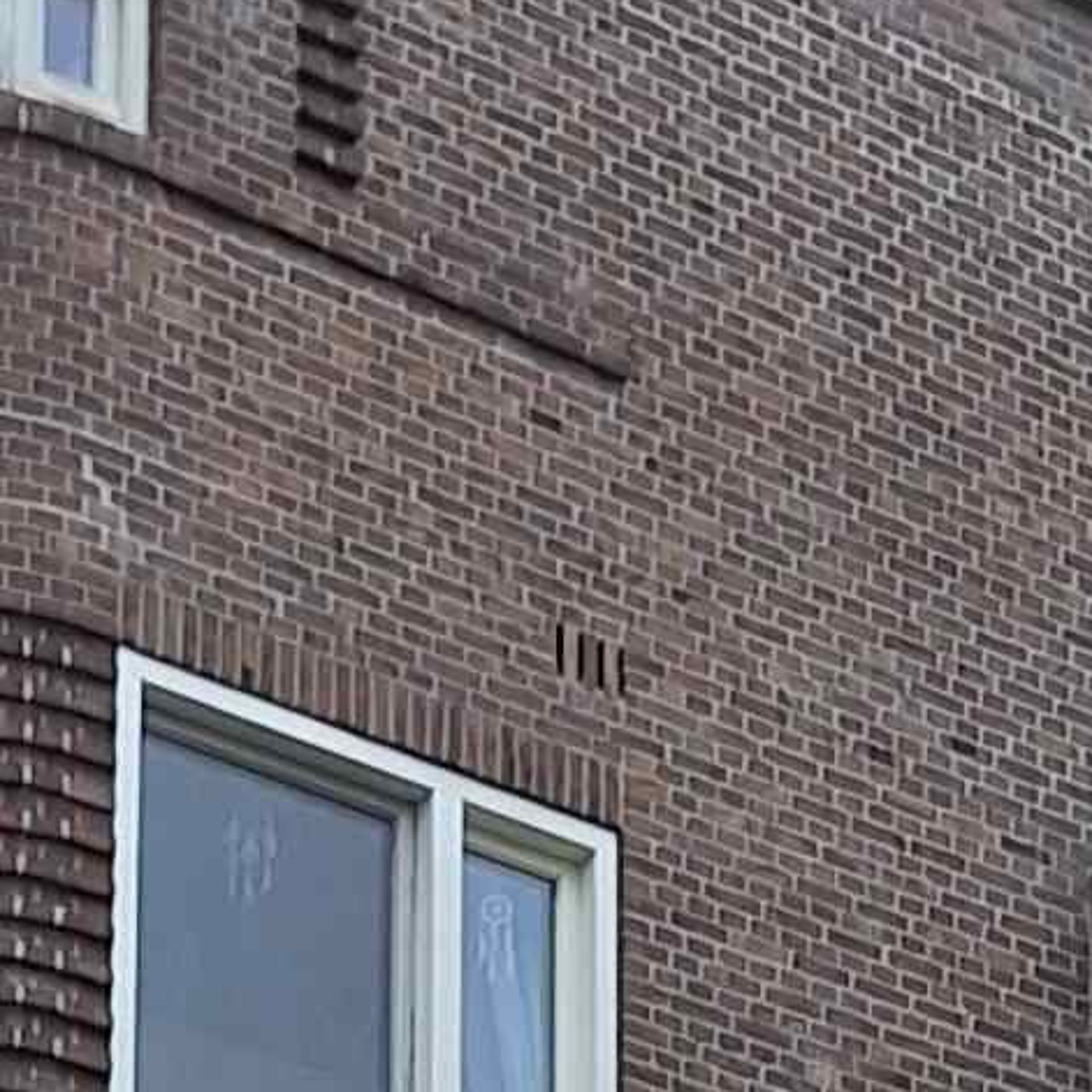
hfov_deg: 9.9
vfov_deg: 9.0
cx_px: 283
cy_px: 2638
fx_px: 6282
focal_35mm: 176
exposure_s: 1/216
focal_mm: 5.54
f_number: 1.8
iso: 40
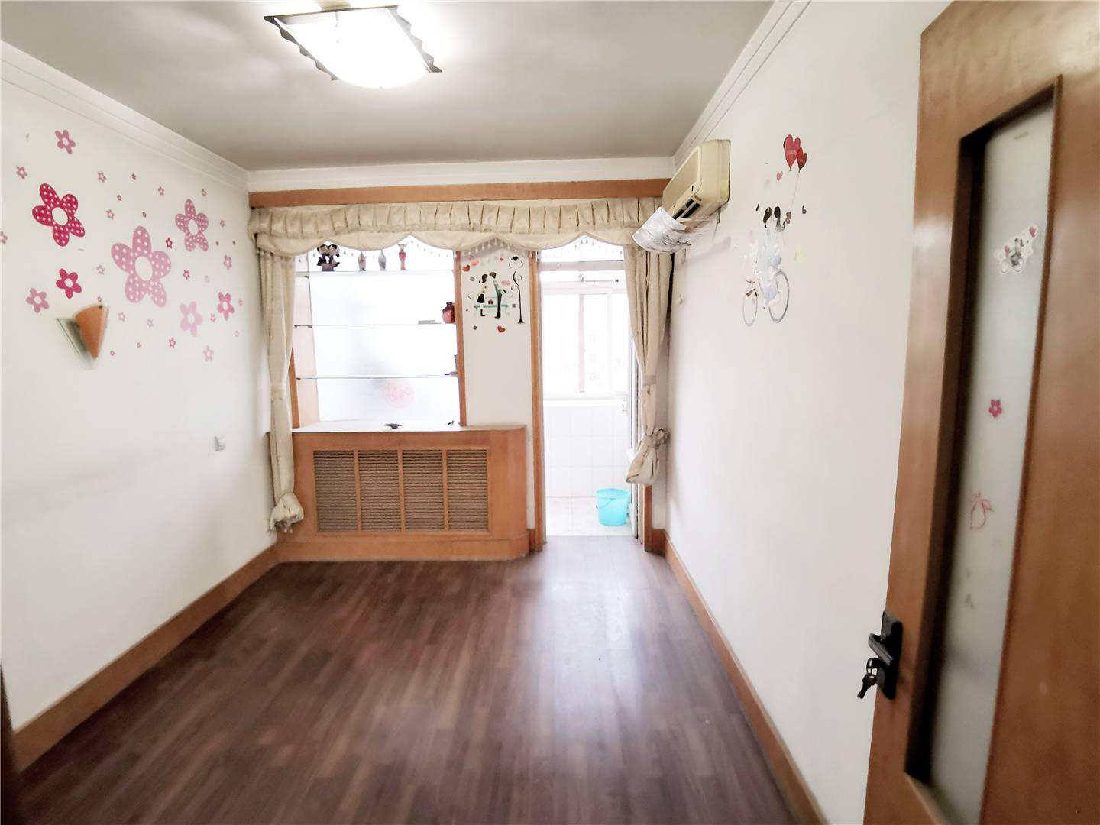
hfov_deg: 91.0
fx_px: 540
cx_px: 550
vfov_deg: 74.7
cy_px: 412
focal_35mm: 17
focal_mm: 2.26
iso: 640
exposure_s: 1/25
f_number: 2.2
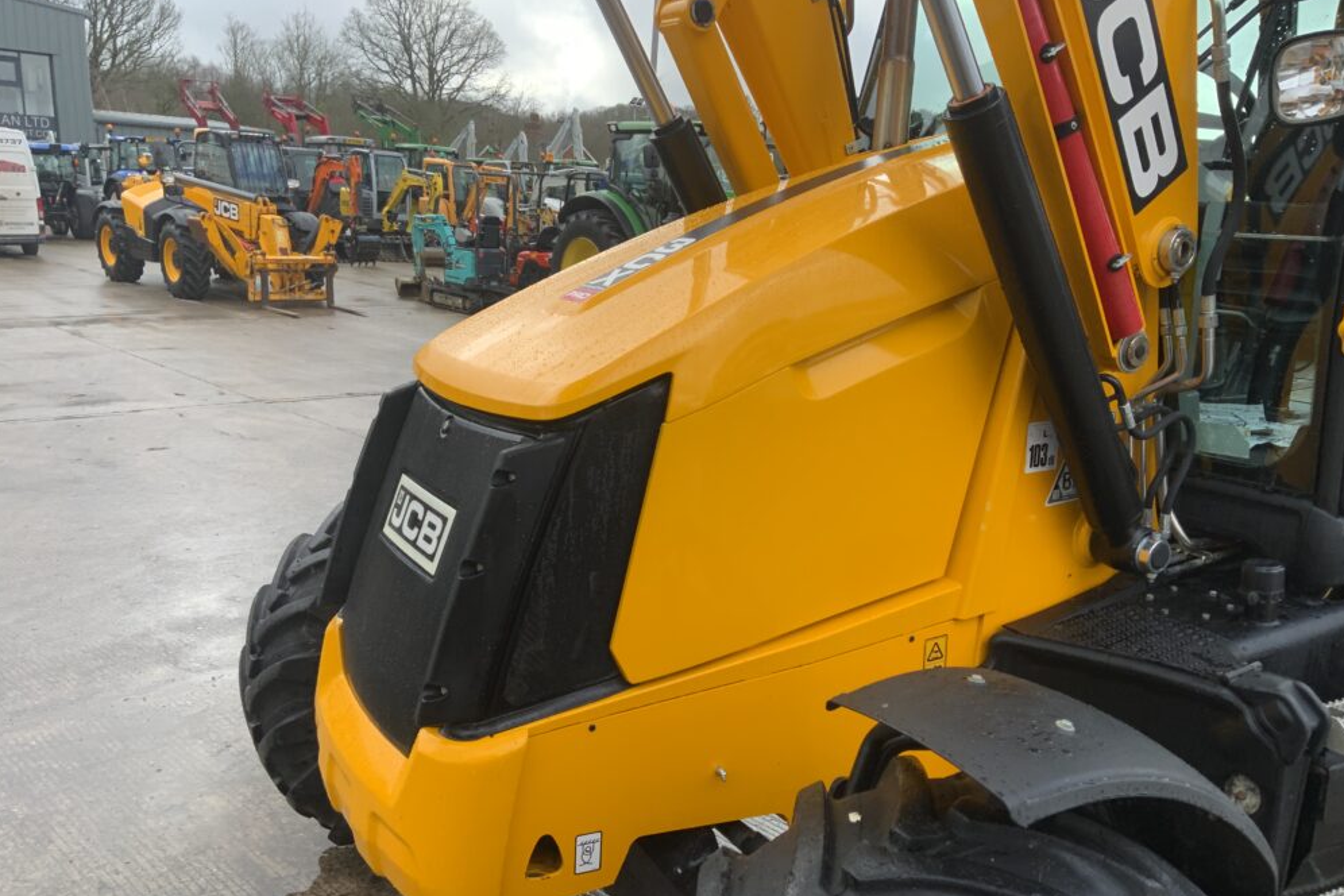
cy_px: 511
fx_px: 1157
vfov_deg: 42.2
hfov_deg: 60.3
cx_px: 683
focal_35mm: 31
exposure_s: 1/307
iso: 16
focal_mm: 3
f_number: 1.8
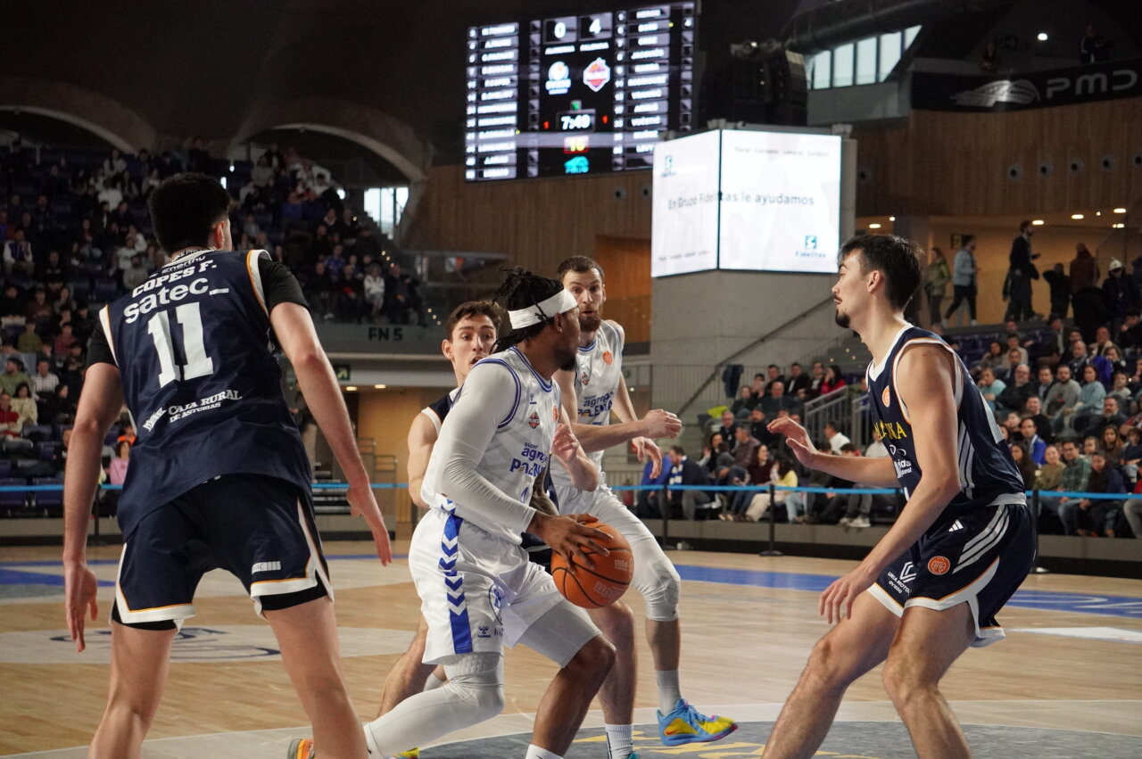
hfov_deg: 24.6
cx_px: 571
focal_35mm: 82
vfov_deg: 16.5
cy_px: 380
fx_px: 2615
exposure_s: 1/1250
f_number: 4.5
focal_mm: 55
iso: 6400
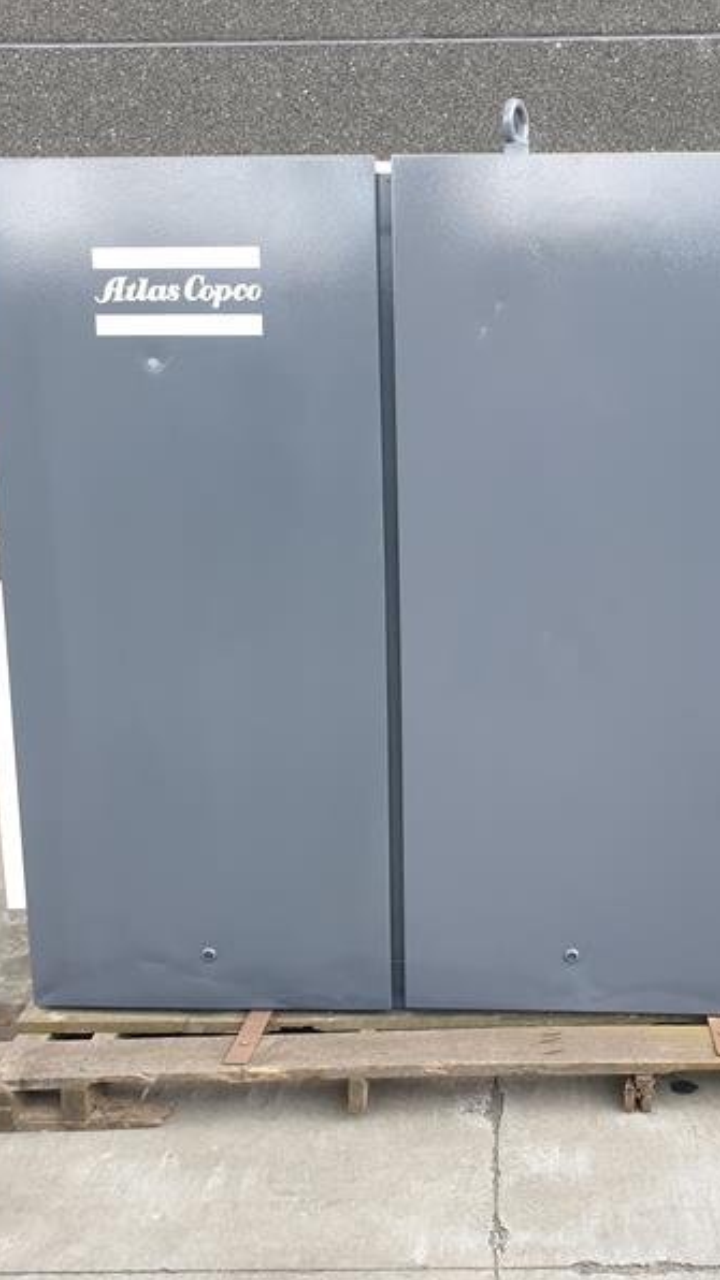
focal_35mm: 38
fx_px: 1290
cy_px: 640
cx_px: 492
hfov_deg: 30.9
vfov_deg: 52.8
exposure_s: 1/100
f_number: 2.4
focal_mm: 4.3
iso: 64
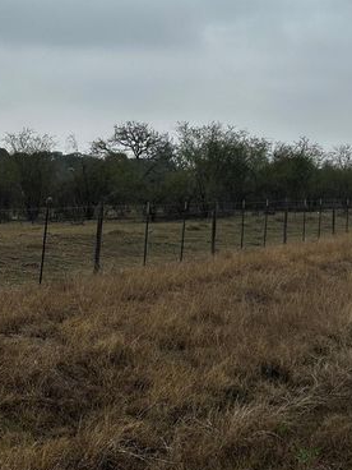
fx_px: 1180
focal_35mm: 87
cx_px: 300
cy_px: 158
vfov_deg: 22.4
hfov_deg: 16.8
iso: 64
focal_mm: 6.86
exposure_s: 1/2976
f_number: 1.78
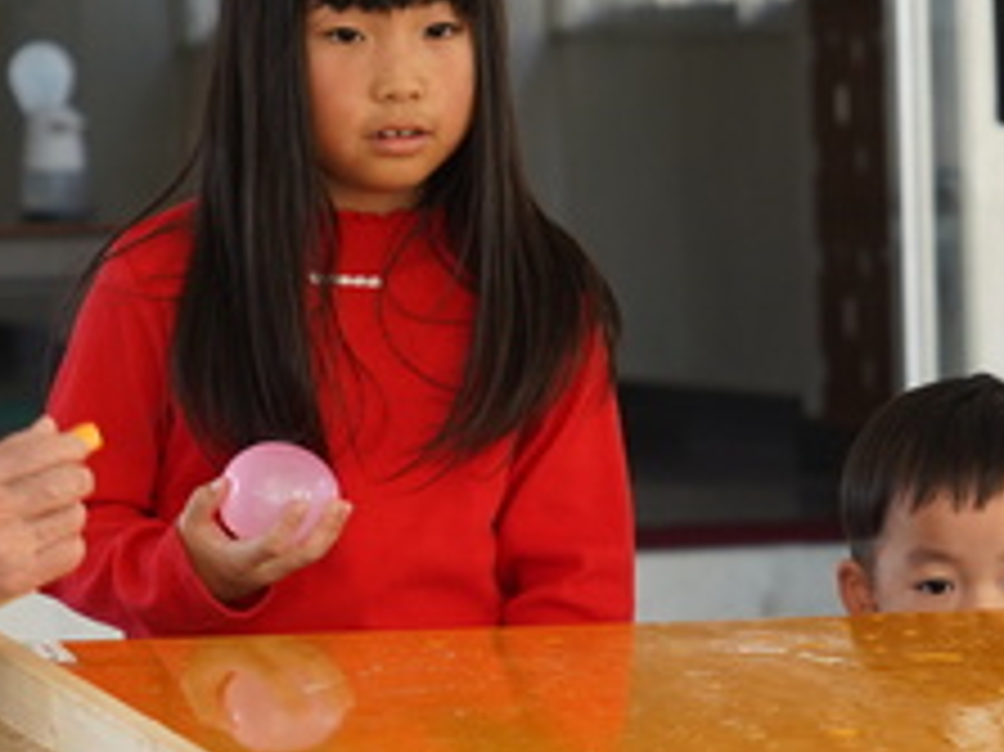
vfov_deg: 4.1
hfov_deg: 5.4
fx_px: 10610
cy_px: 754
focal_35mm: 366
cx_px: 743
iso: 640
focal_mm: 106
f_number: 6.3
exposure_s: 1/200
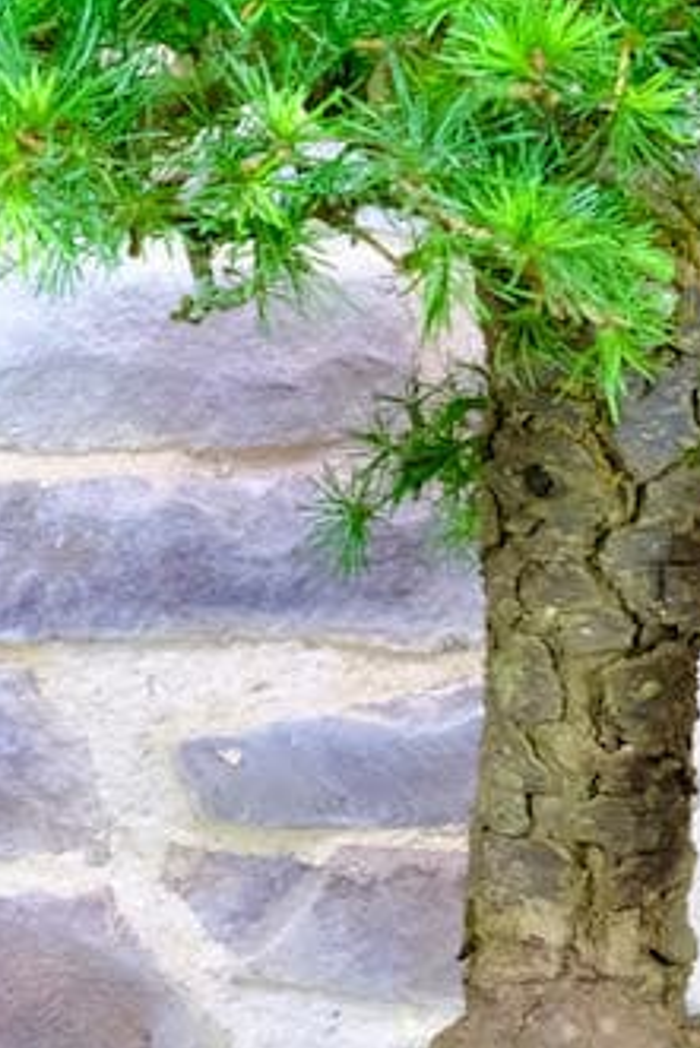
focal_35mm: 147
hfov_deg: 9.3
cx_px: 782
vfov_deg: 13.7
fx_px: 4283
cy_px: -60
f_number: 11
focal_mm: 25.4
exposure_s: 1/30
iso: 3200
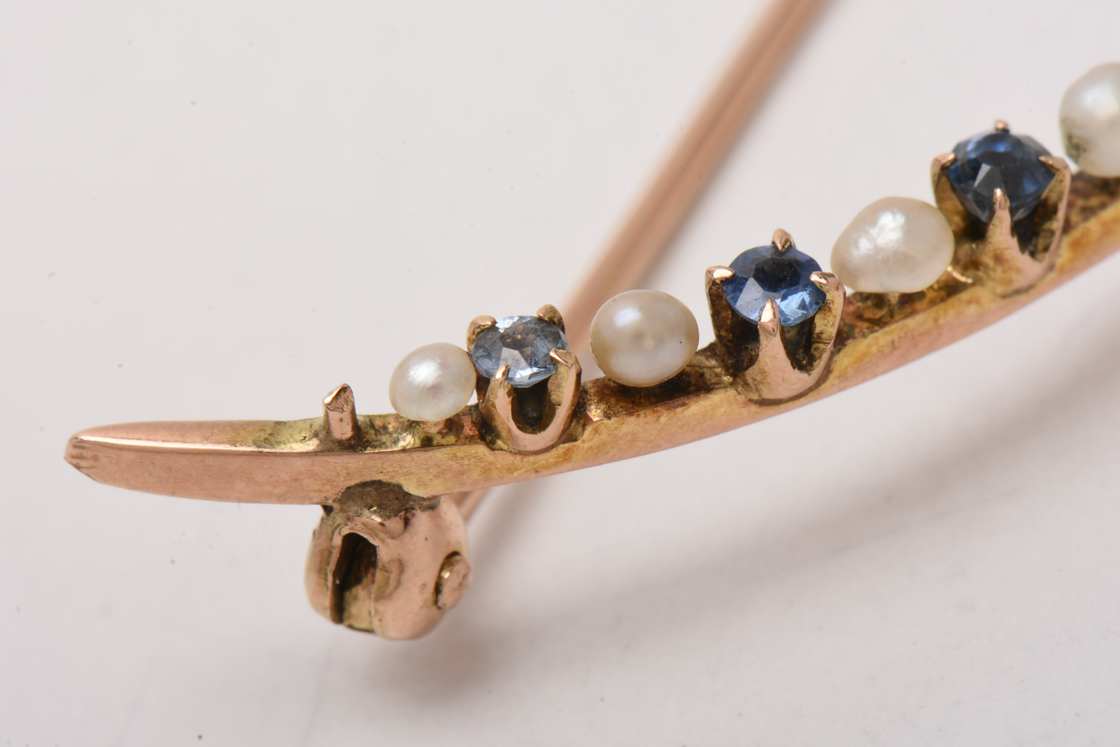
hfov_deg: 15.9
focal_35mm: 129
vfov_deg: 10.7
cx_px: 563
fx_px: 3998
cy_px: 375
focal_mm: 85
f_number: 25
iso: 100
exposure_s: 1/125
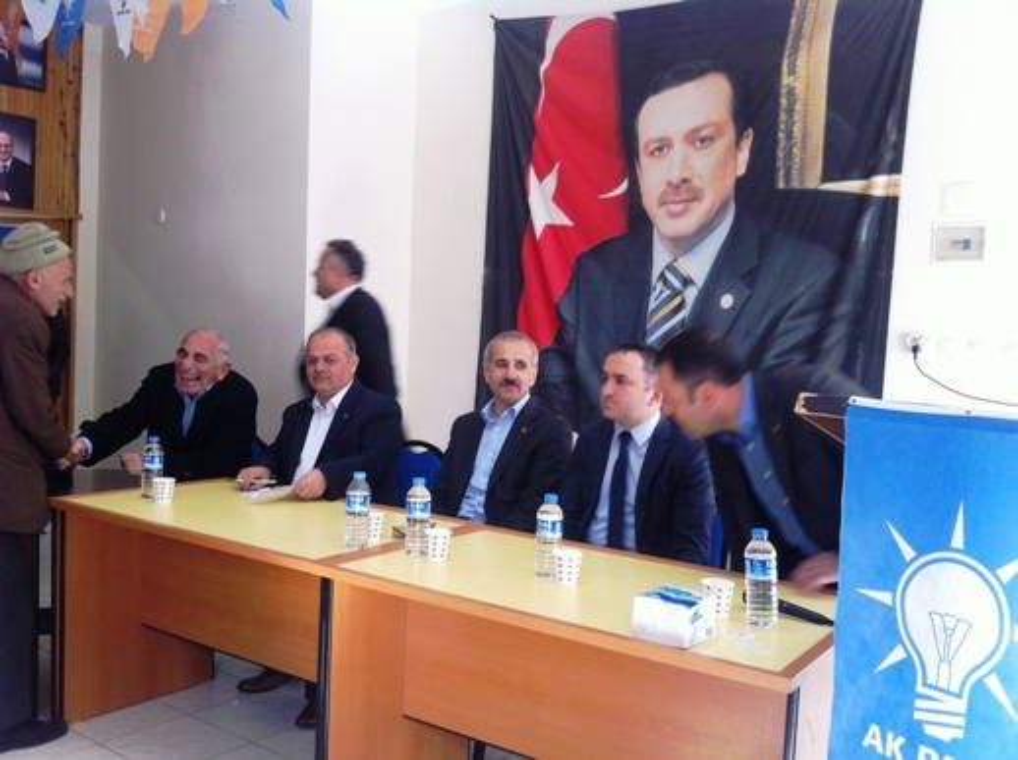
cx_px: 509
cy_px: 380
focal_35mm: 35
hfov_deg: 52.7
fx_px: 1028
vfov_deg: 40.6
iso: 80
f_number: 2.8
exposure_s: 1/24
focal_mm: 3.85
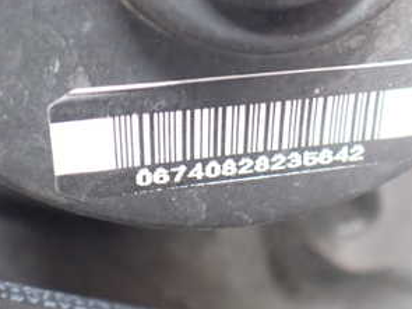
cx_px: 237
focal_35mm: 61
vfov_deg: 23.9
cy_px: 110
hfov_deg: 31.6
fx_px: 726
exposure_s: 1/30
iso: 1000
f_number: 2.3
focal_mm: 5.4
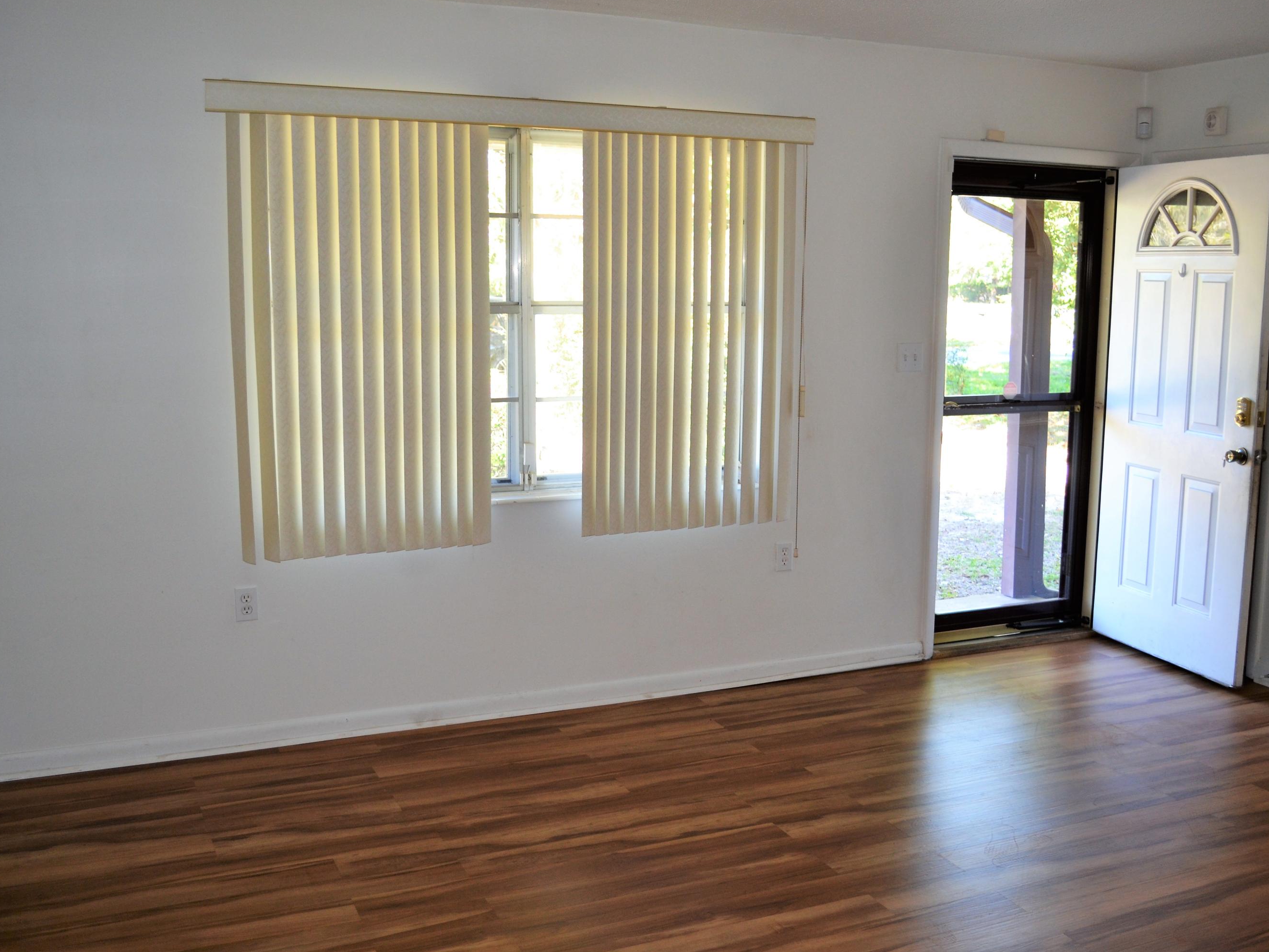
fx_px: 1320
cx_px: 693
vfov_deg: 39.7
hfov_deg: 51.3
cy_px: 473
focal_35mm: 36
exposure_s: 1/60
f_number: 4
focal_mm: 22
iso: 400
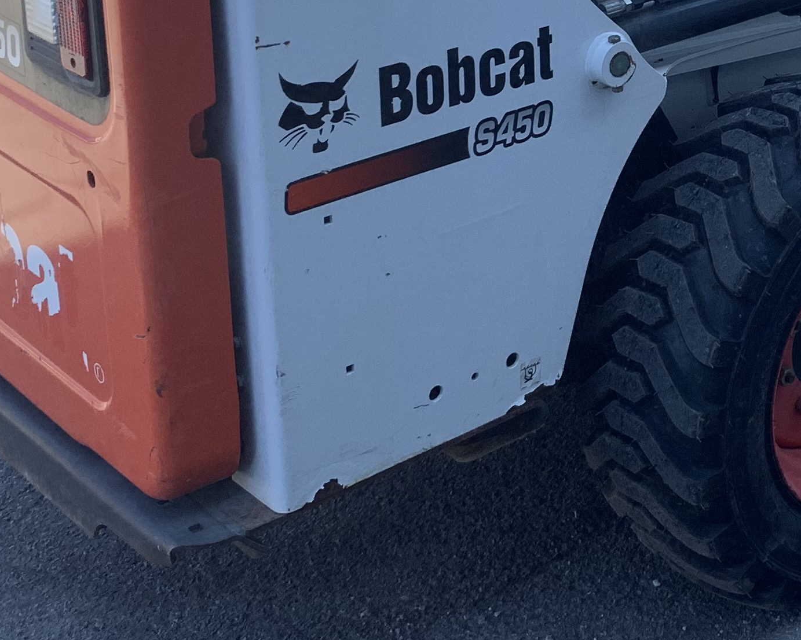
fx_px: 1754
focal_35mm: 74
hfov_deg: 24.6
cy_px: -34
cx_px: 784
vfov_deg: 19.9
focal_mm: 4.25
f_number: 1.8
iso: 25
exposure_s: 1/664
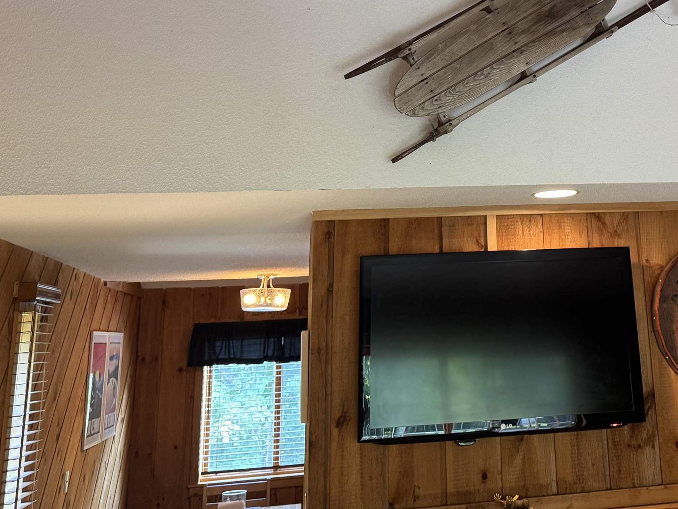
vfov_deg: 28.5
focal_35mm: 48
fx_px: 940
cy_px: 8
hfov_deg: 38.3
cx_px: 535
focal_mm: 6.76
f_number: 1.78
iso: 250
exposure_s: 1/60
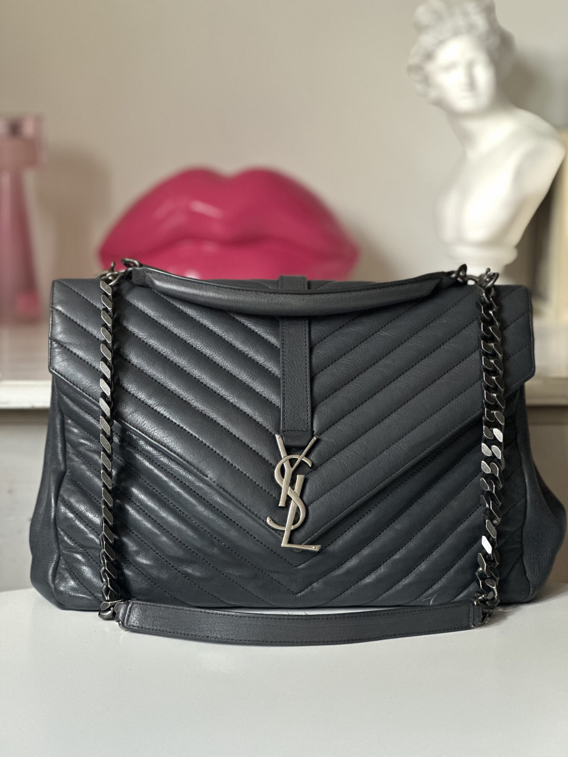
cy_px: 378
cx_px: 284
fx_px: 1685
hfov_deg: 19.1
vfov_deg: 25.3
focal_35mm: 77
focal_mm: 9
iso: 250
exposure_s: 1/80
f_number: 2.8
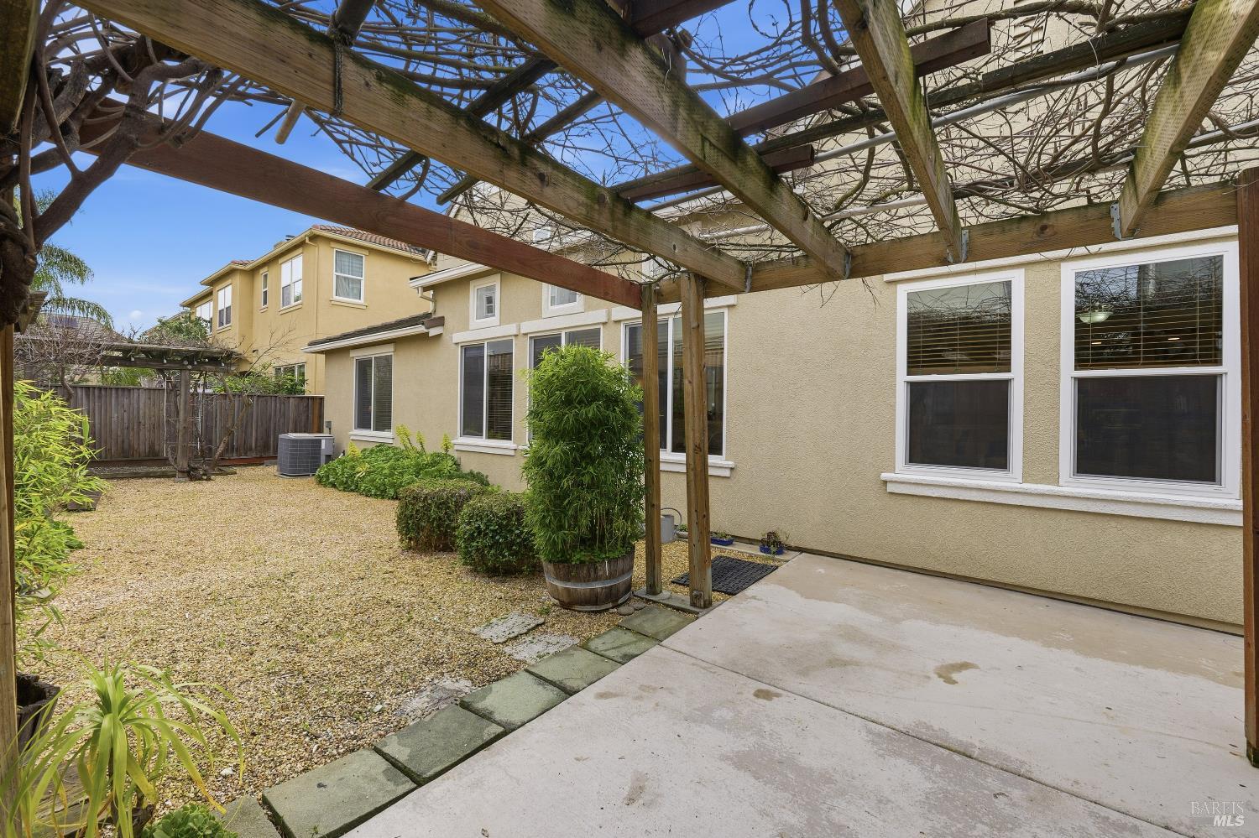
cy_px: 419
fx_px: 489
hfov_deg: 104.3
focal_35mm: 14
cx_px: 630
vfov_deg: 81.2
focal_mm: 14
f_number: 7.1
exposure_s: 1/400
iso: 100
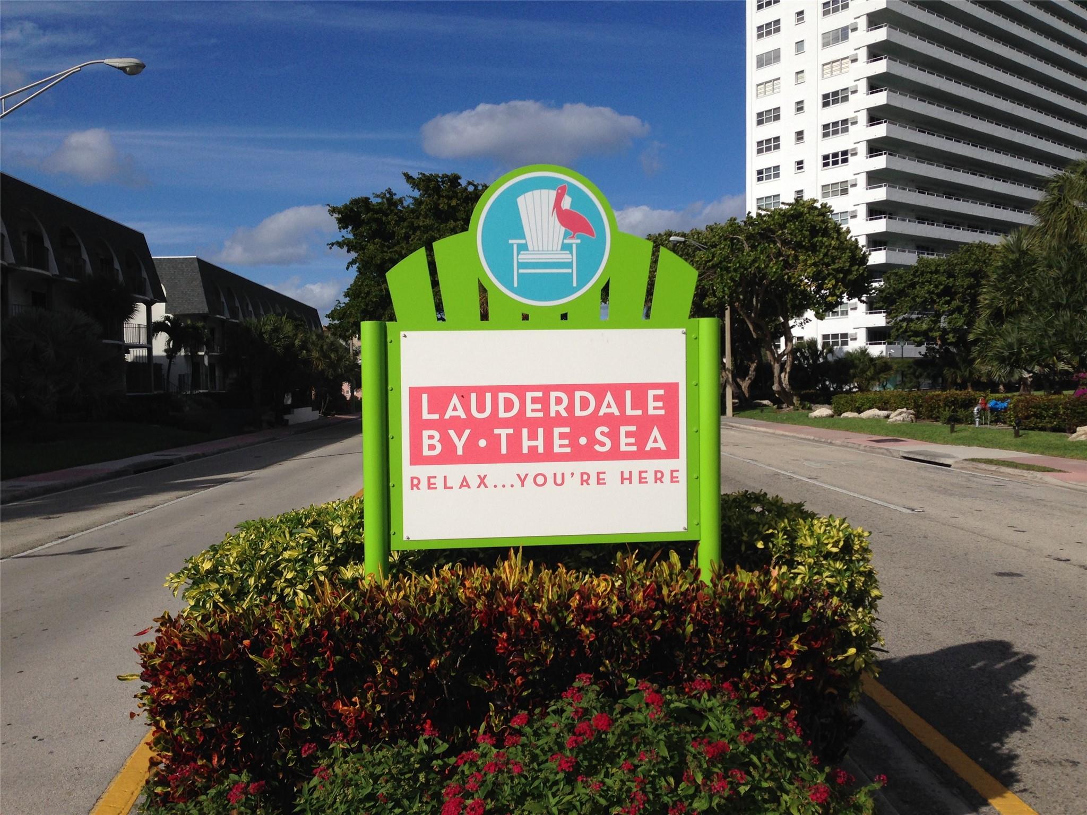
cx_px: 544
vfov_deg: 42.9
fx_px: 1036
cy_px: 408
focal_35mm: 33
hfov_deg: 55.4
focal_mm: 4.12
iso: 50
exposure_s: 1/3876
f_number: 2.4
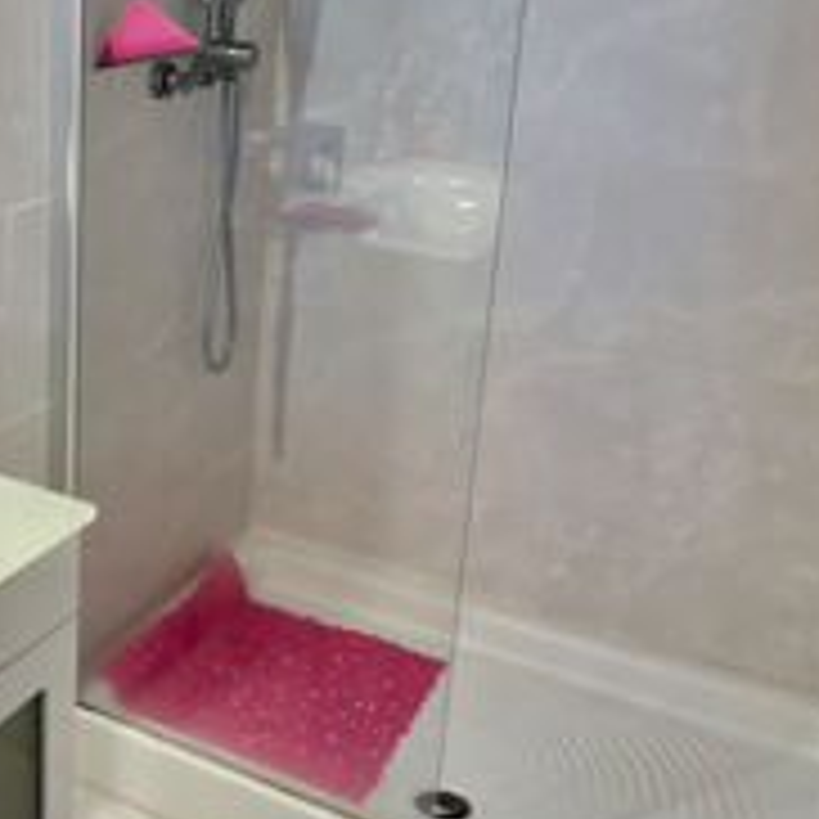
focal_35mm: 48
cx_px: -16
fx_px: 1285
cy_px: 270
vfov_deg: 35.0
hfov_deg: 32.3
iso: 32
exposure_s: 1/50
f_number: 2.2
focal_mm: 2.22
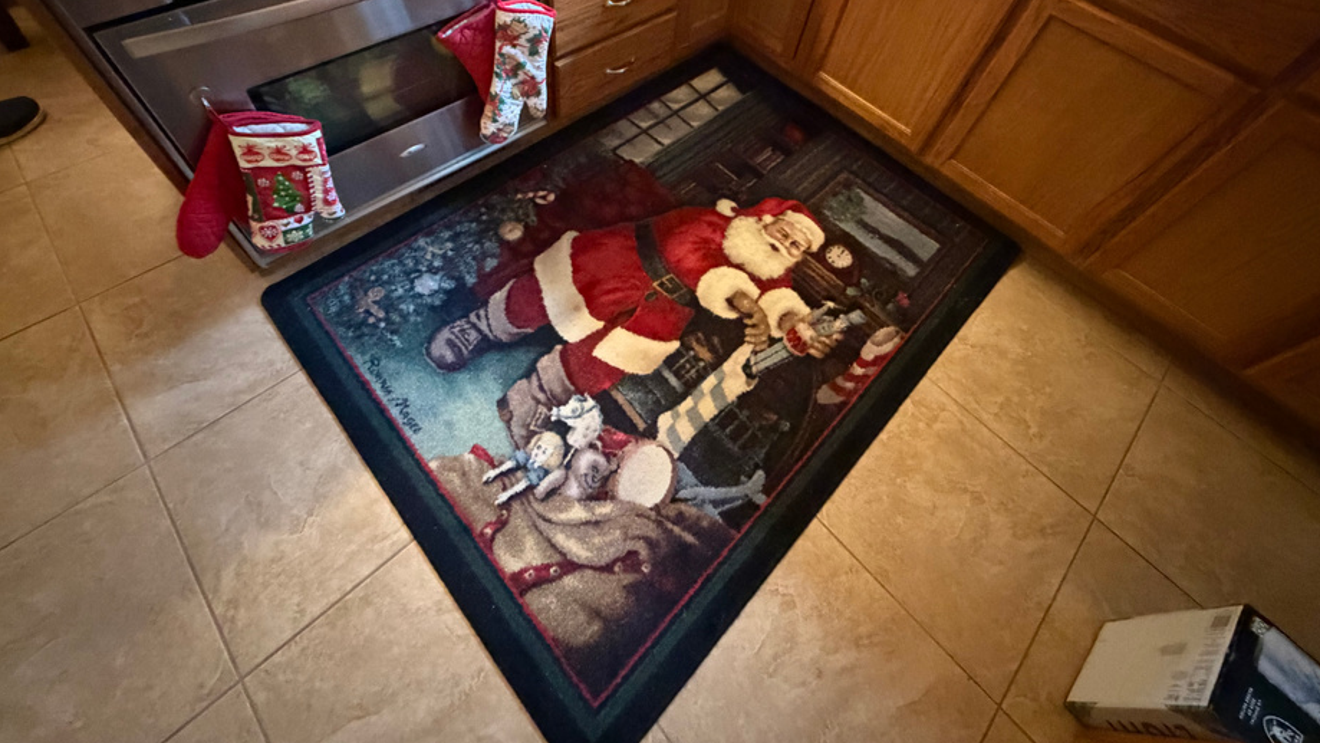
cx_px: 664
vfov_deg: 61.7
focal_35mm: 17
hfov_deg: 95.9
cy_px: 224
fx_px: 595
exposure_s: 1/30
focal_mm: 2.22
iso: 1600
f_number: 2.2
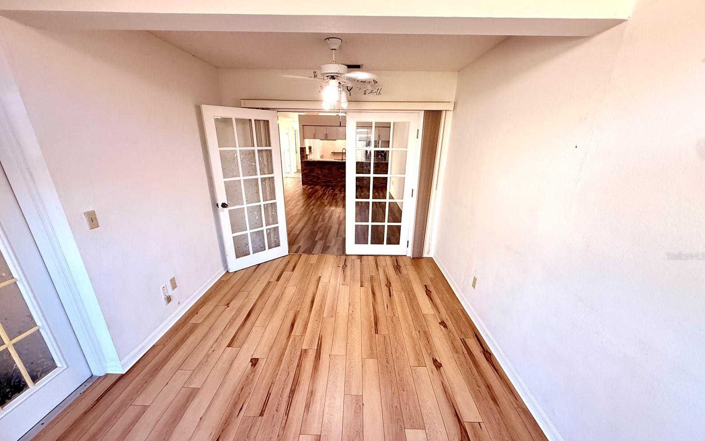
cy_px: 256
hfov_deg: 101.5
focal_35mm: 15
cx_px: 352
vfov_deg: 74.3
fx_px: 288
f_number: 2.2
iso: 200
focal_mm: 2.22
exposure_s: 1/99
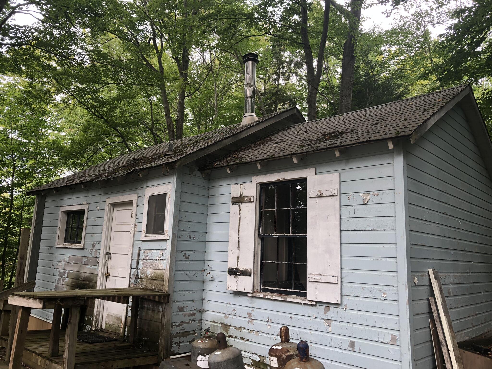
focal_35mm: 28
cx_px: 246
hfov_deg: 63.4
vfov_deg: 49.7
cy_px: 184
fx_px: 398
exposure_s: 1/120
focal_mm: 3.99
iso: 32
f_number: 1.8
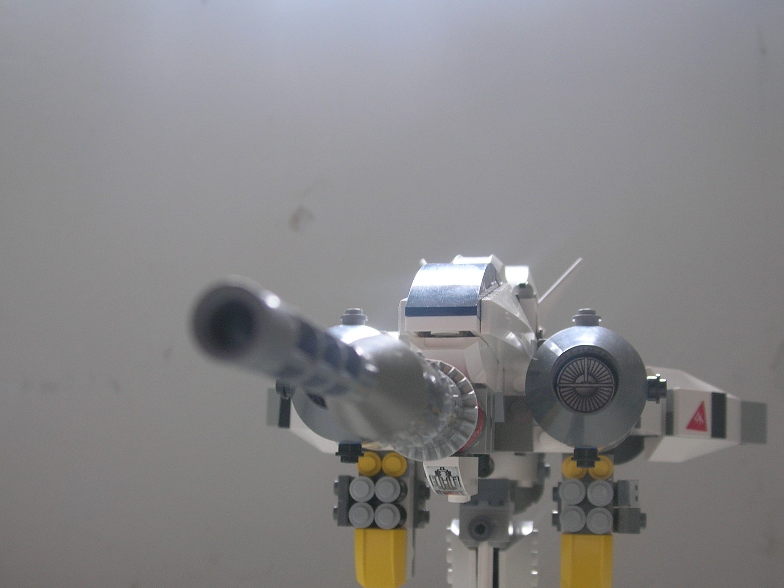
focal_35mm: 47
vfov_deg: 30.7
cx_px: 413
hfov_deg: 40.4
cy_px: 375
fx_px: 1064
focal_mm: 6
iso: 50
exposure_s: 1/46.6
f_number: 2.7
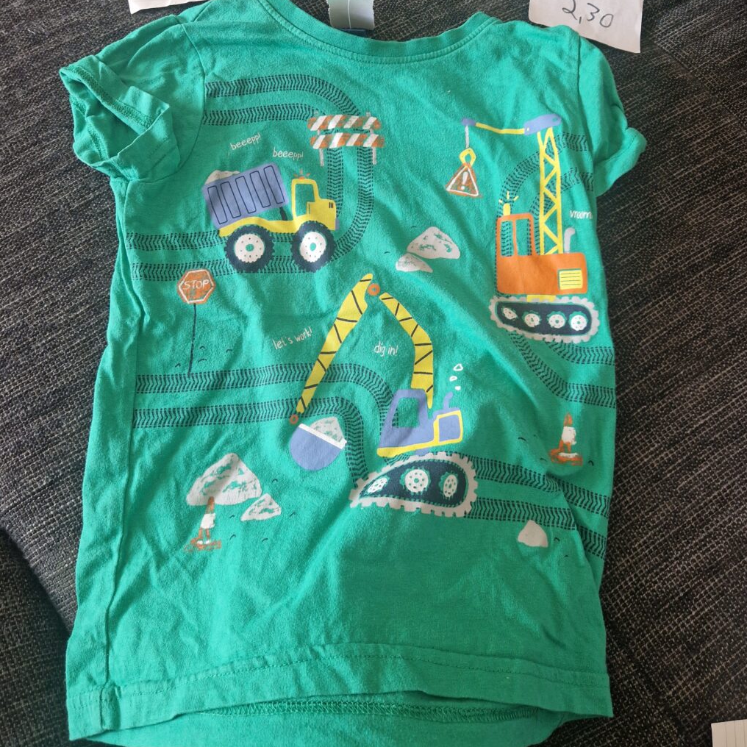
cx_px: 373
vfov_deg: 56.9
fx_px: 684
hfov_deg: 57.3
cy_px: 299
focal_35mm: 28
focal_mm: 5.4
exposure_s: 1/100
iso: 50
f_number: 1.8
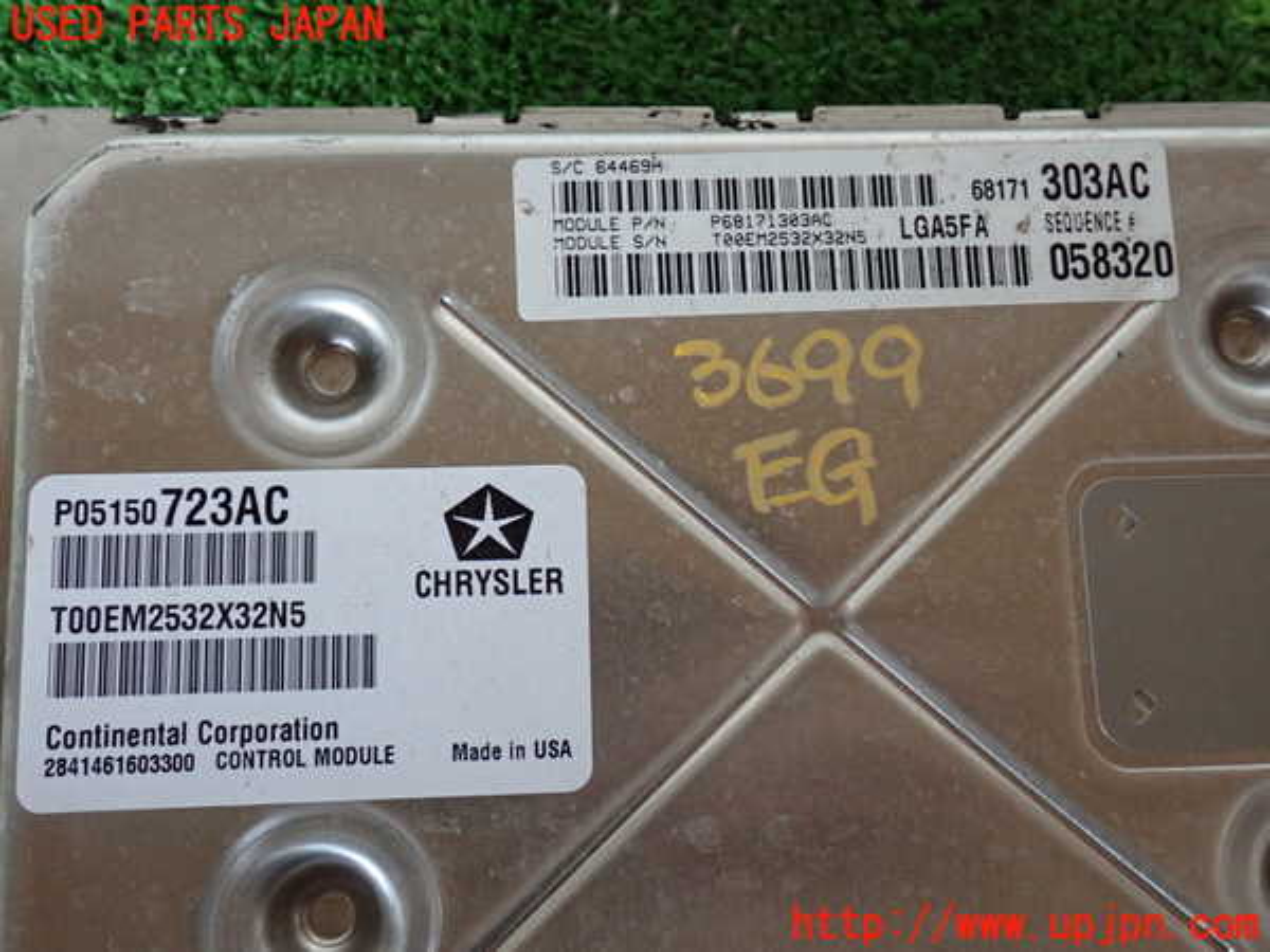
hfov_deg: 51.4
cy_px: 476
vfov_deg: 39.7
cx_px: 635
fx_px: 1321
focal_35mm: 36
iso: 640
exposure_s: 1/40
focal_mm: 6.37
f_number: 2.5
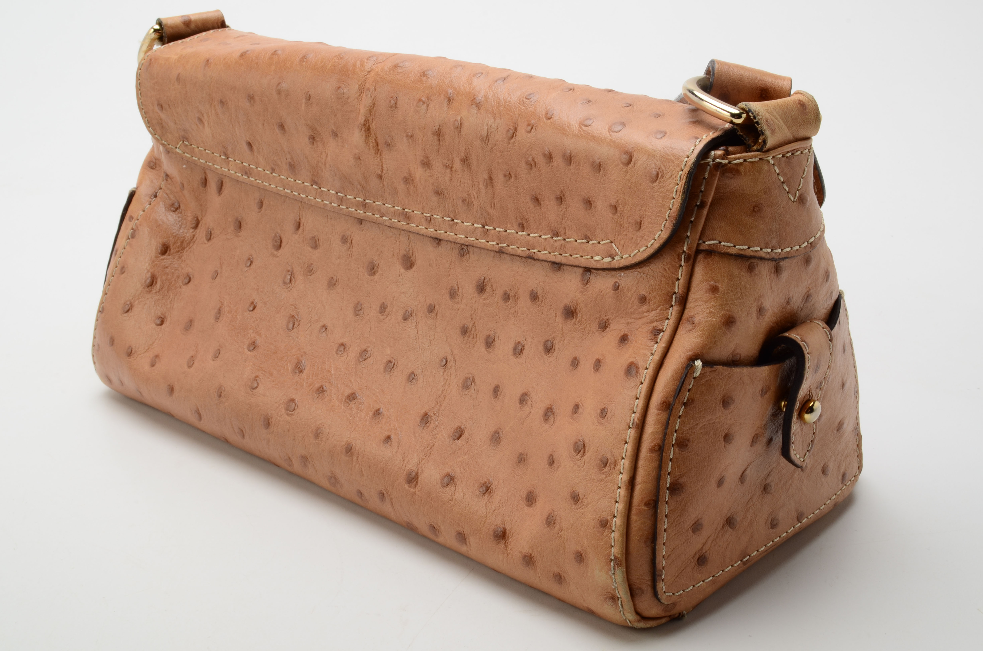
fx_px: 1390
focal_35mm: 51
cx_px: 492
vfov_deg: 26.4
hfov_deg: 39.0
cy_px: 326
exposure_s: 1/160
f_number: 20
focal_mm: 34
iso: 100
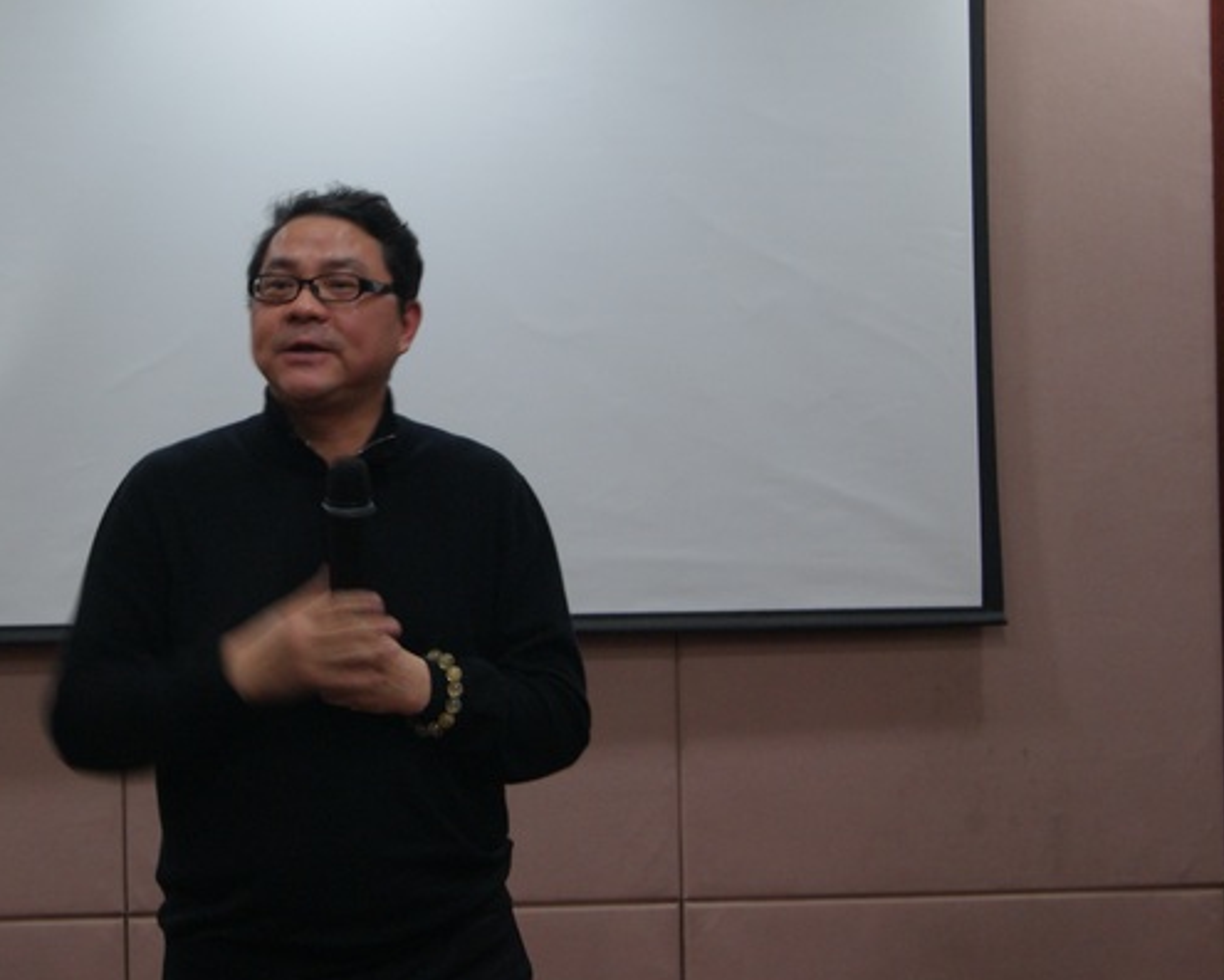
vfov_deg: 19.2
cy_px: 384
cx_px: 351
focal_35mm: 80
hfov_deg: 23.7
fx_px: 2889
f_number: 5
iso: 400
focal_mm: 35
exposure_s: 1/13
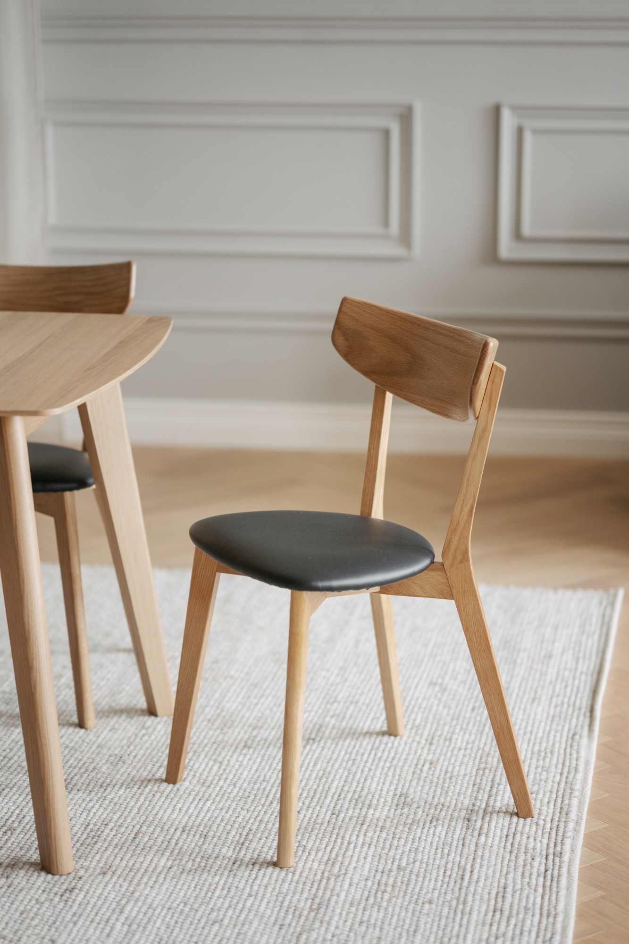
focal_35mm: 85
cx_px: 314
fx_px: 2228
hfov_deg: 16.1
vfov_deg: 23.9
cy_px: 472
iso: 400
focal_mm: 85
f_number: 1.8
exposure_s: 1/80
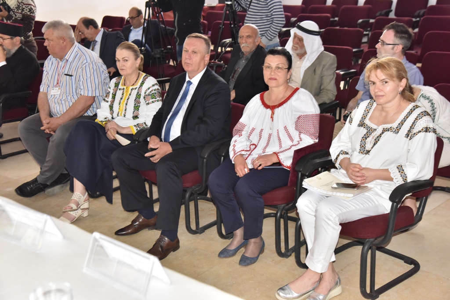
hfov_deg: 39.6
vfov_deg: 27.0
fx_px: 625
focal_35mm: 50
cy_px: 150
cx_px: 225
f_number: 6.3
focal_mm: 50
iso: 2500
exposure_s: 1/60
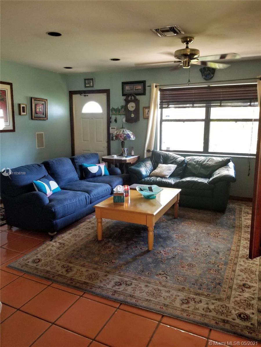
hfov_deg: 53.1
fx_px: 261
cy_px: 174
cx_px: 130
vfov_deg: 67.3
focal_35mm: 26
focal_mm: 4.25
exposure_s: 1/30
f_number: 1.7
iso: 160
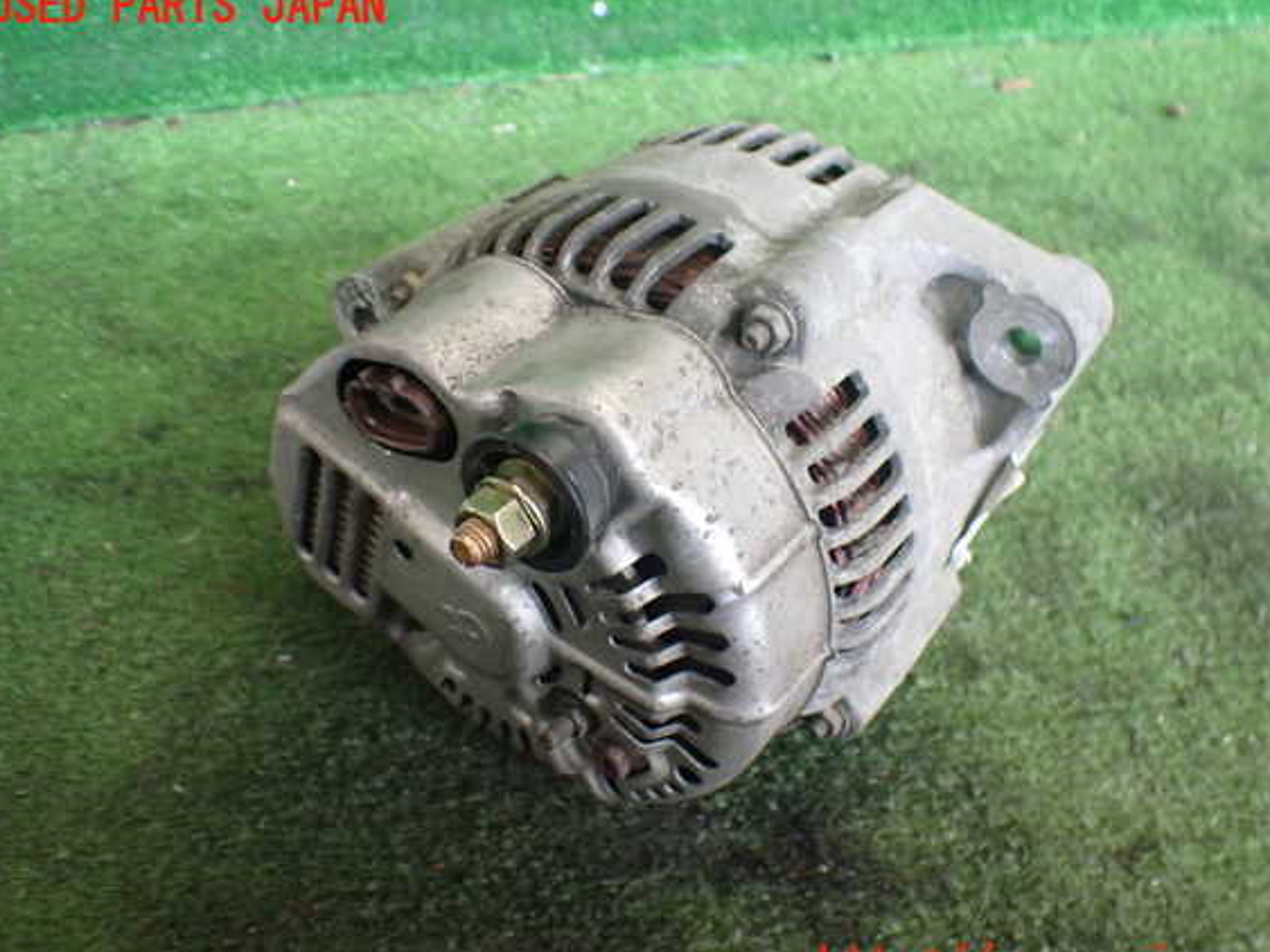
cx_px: 652
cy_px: 487
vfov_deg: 44.1
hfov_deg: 56.8
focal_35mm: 32
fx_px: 1174
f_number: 2.3
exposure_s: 1/125
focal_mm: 5.4
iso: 640
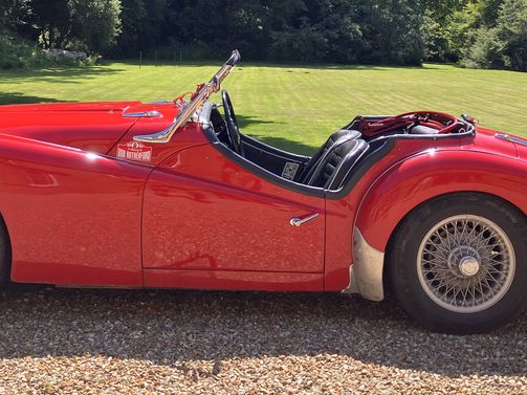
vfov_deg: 25.2
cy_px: 84
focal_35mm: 57
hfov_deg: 33.8
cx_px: 260
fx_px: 868
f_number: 1.8
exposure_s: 1/747
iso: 32
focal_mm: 3.99
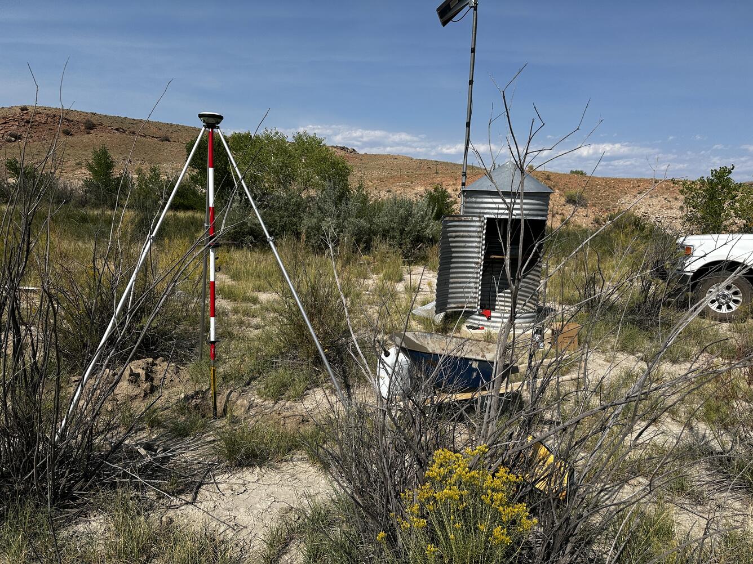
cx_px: 376
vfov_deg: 56.8
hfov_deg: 71.6
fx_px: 522
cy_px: 282
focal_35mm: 24
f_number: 1.78
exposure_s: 1/6211
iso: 80
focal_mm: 6.86
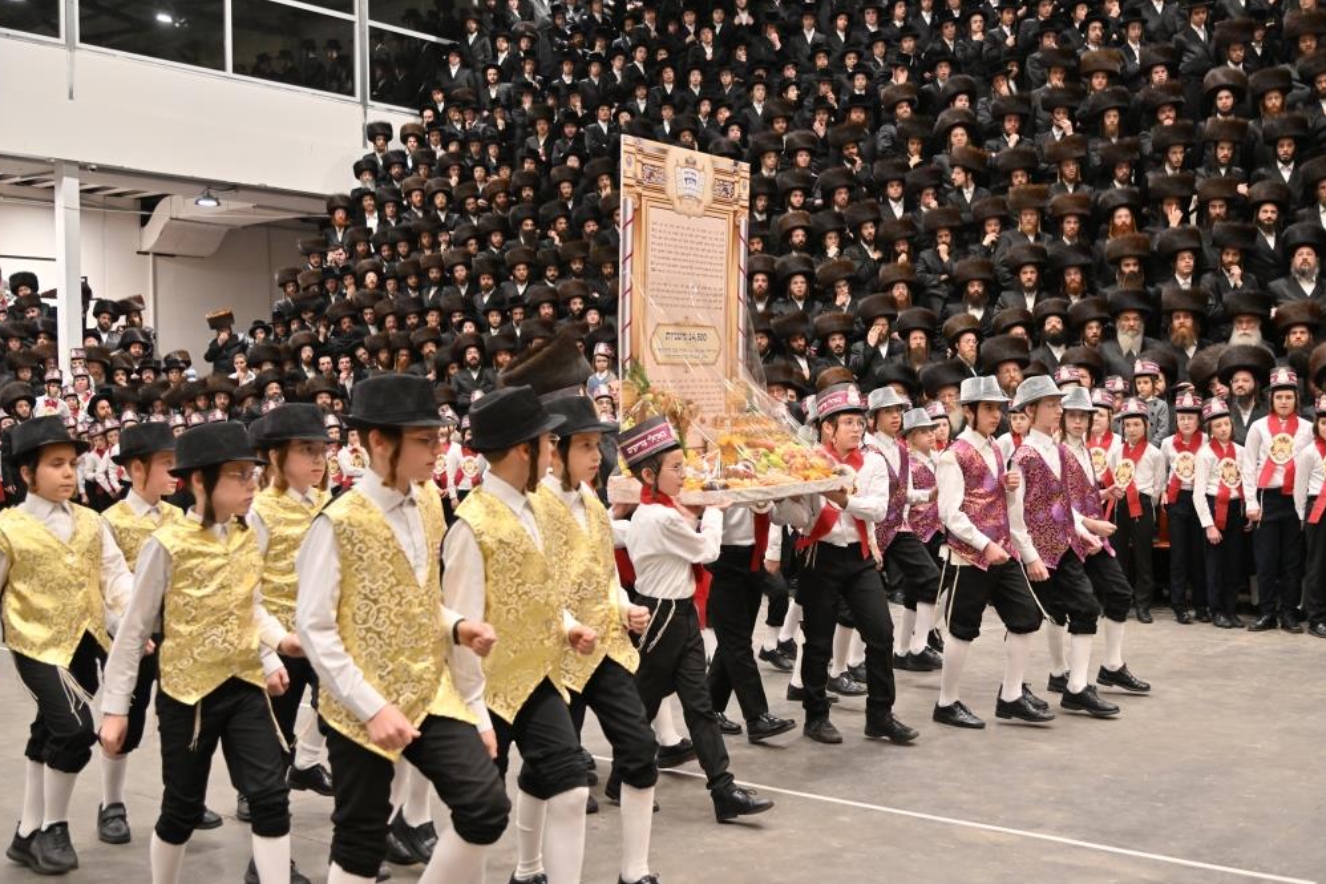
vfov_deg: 34.2
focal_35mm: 39
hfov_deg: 49.6
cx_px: 662
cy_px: 451
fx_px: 1436
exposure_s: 1/400
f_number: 4
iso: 640
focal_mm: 38
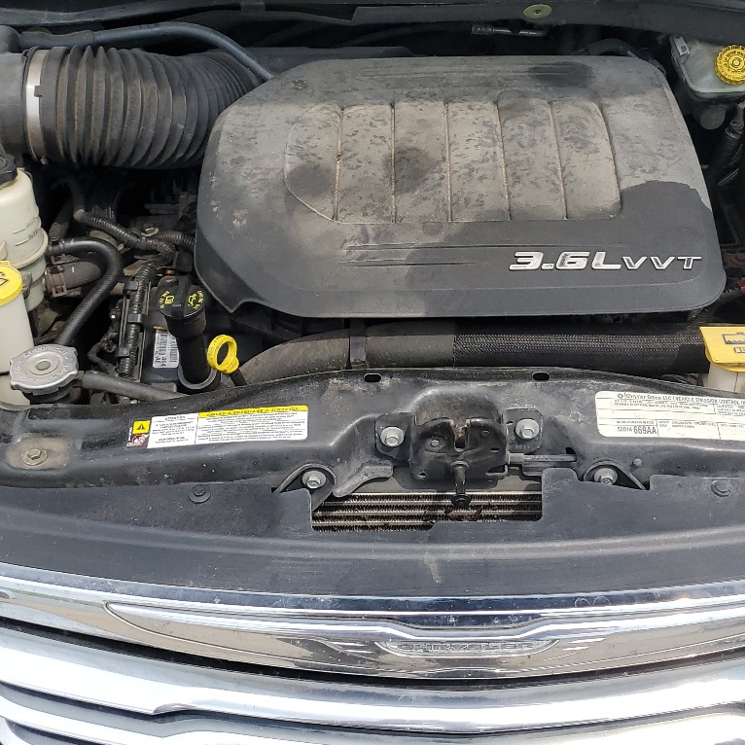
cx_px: 416
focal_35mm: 48
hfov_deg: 35.3
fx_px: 1169
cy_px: 197
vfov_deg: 34.7
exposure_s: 1/2000
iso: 50
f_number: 1.5
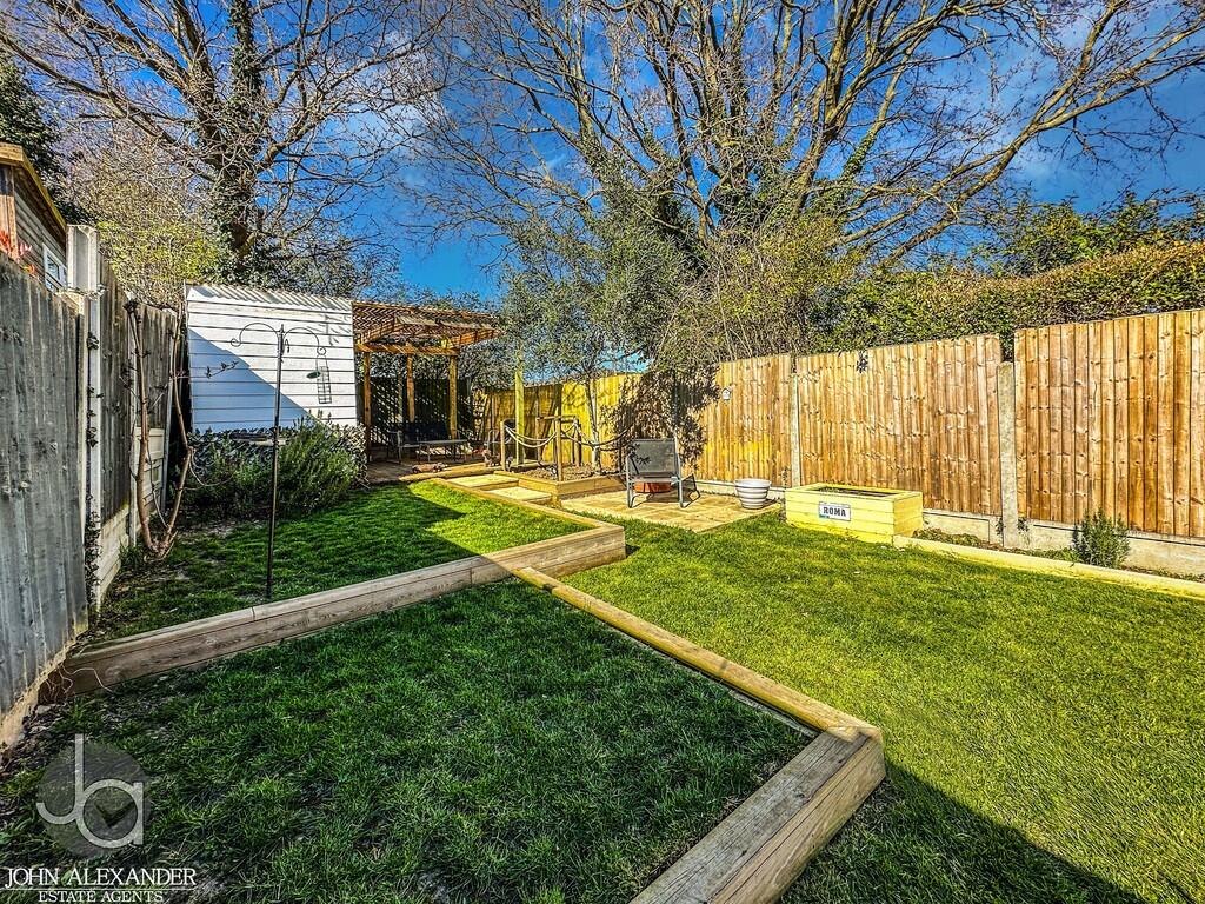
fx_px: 487
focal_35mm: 14
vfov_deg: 85.7
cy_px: 452
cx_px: 602
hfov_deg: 102.1
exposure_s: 1/420
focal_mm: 2.22
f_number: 2.2
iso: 40
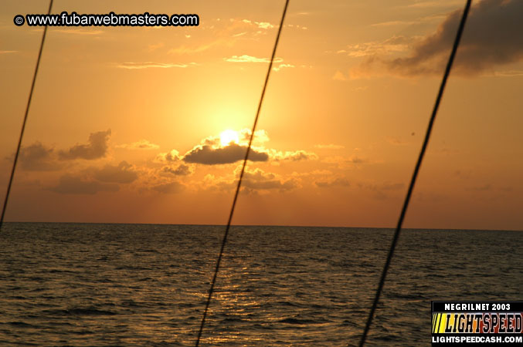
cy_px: 174
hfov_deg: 16.1
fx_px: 1850
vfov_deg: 10.7
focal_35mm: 128
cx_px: 262
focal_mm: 85
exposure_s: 1/500
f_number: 11
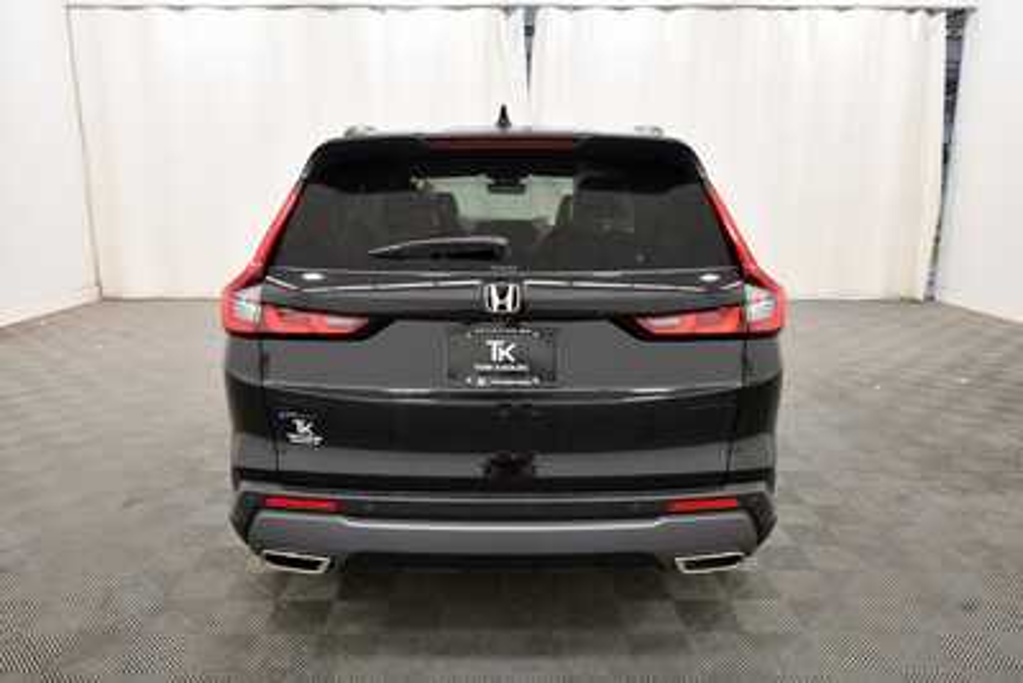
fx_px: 711
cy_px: 342
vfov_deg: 51.3
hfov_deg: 71.5
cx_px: 512
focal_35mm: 25
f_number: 5.3
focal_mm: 17
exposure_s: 1/125
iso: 1250
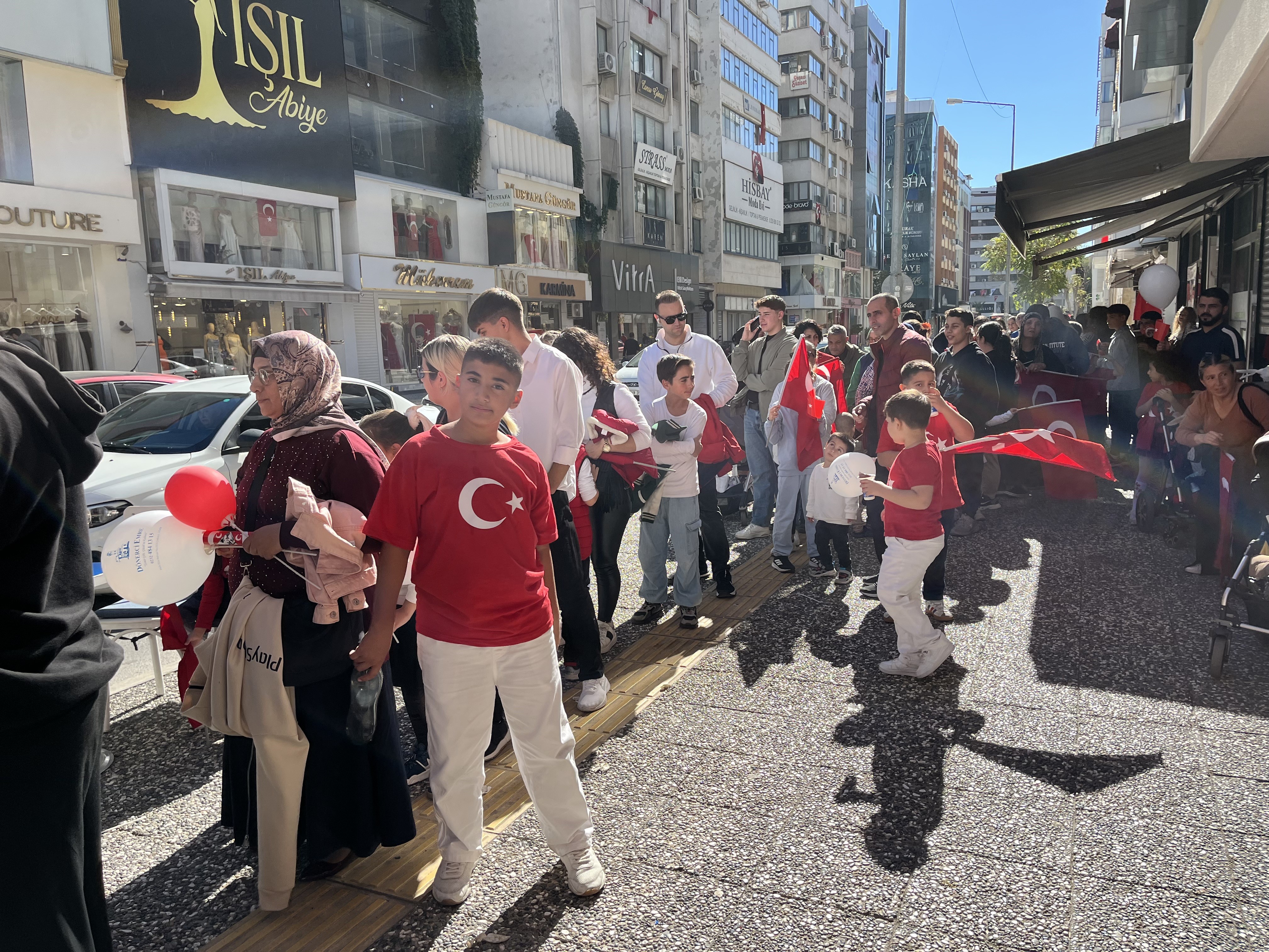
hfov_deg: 67.3
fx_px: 953
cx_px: 634
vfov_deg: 53.1
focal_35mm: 26
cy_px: 476
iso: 50
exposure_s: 1/1497
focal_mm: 5.1
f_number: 1.6
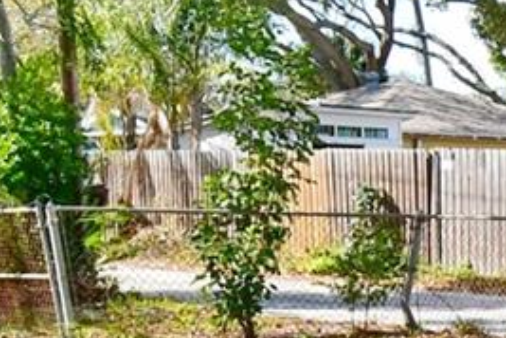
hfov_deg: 17.5
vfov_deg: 15.0
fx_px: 1265
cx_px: 955
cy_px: 296
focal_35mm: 90
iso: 200
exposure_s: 1/250
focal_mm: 10
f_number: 10
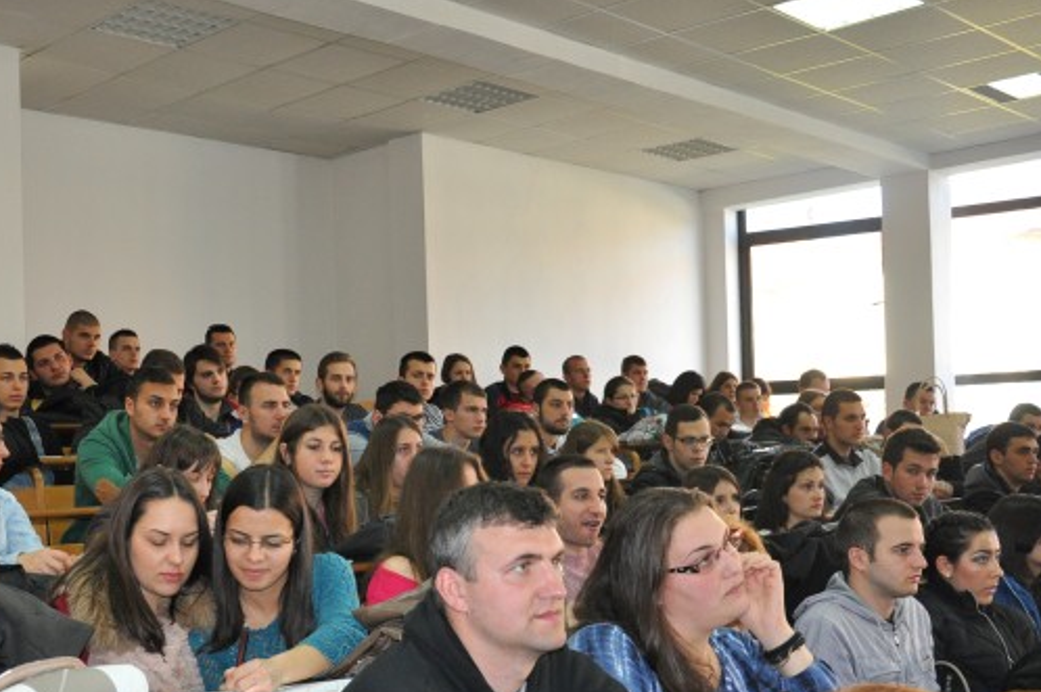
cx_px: 392
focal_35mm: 46
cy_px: 487
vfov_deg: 29.1
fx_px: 1321
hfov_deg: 42.7
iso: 800
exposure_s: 1/60
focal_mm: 21
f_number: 3.8
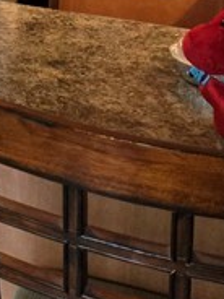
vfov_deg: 14.0
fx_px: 1104
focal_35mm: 128
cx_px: -440
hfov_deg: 9.3
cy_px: -203
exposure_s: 1/120
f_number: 1.8
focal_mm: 5.4
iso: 640
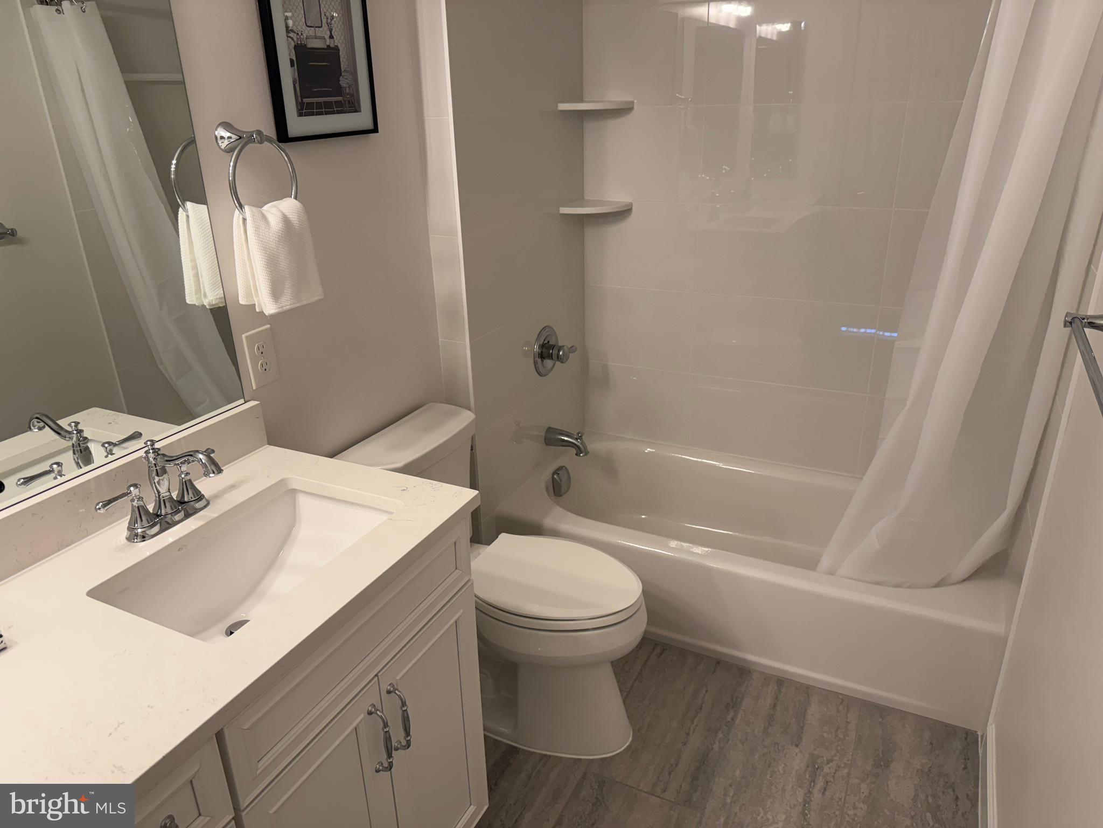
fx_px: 765
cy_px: 414
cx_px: 552
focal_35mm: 24
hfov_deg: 71.6
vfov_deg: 56.8
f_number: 1.78
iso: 160
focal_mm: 6.76
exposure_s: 1/120
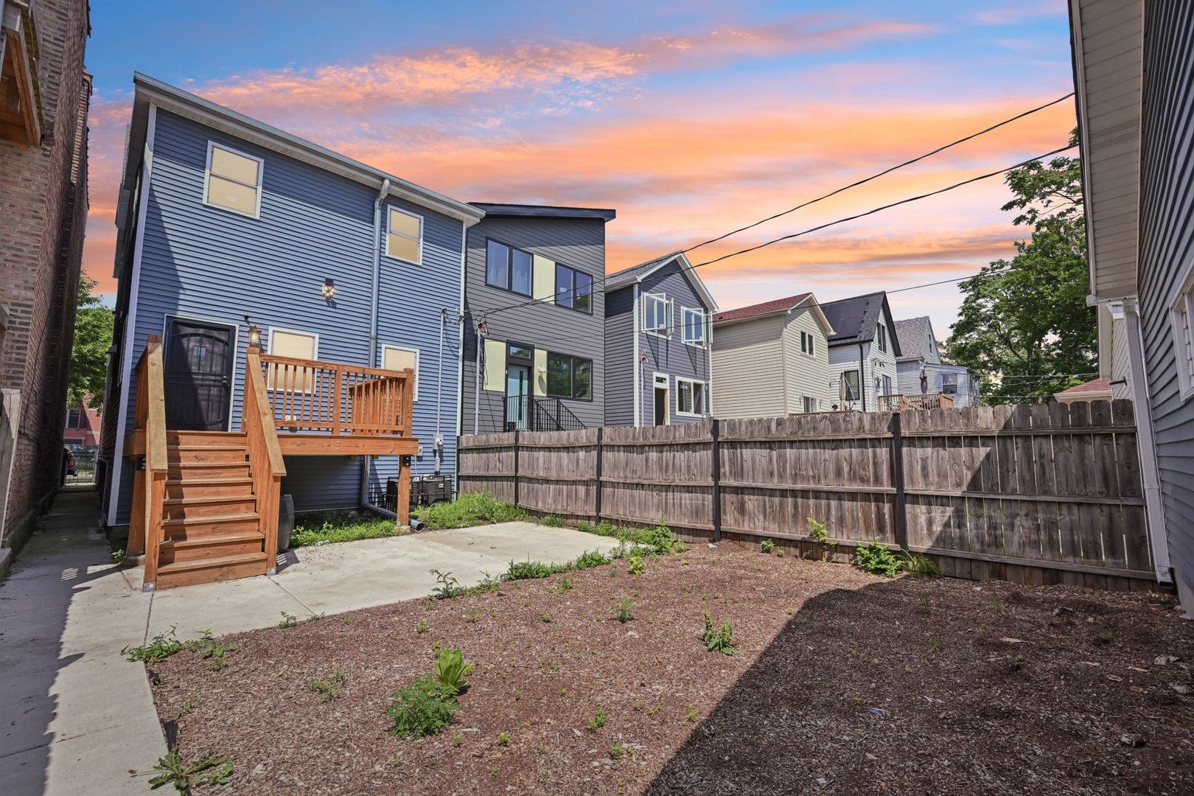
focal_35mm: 15
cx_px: 597
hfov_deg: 100.4
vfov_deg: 77.3
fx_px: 497
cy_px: 398
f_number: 8
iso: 800
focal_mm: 15
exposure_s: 1/1250
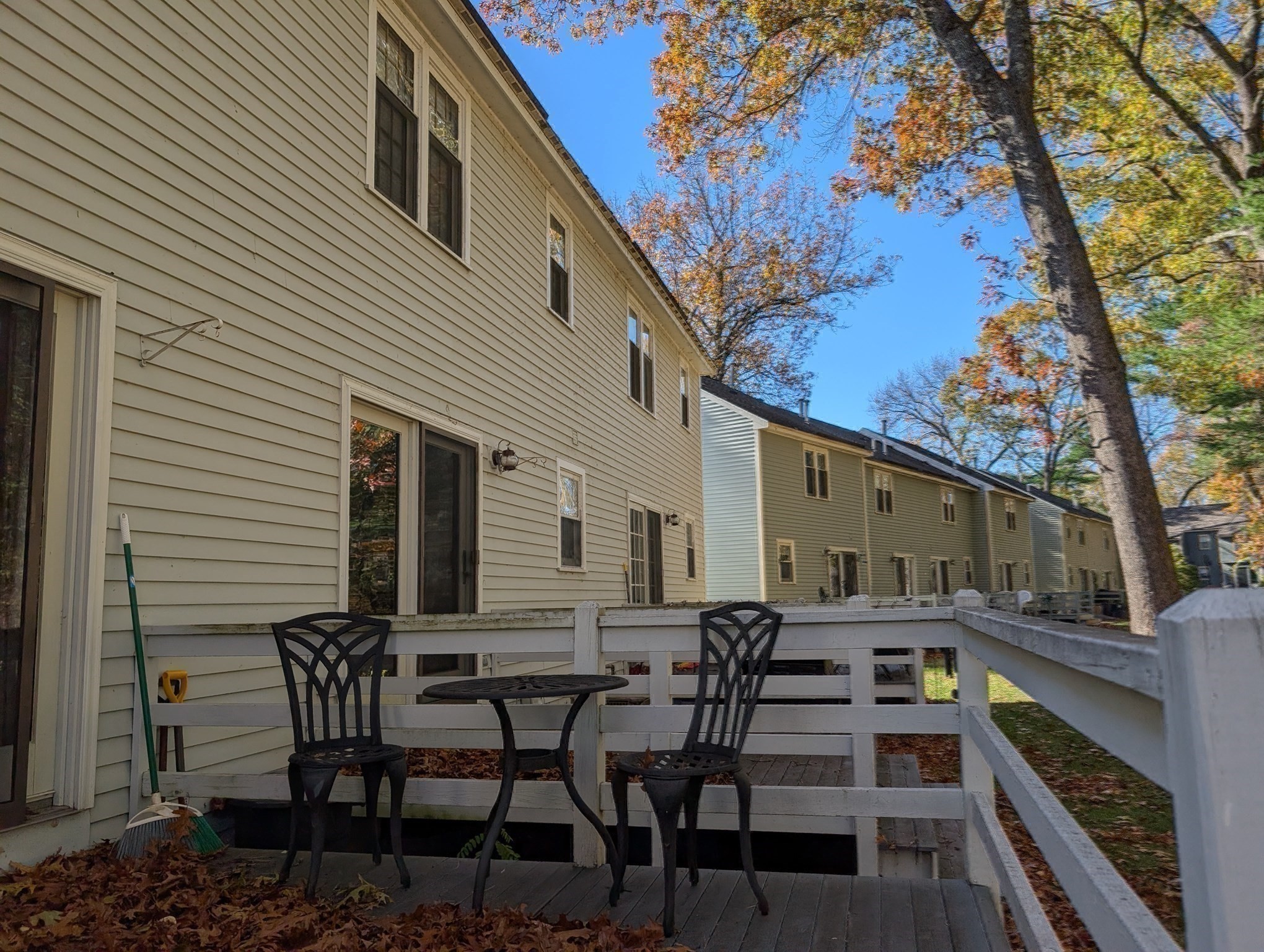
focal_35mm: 24
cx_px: 632
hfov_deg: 71.5
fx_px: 878
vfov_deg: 56.9
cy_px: 476
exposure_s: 1/628
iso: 22
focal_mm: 6.9
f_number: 1.68
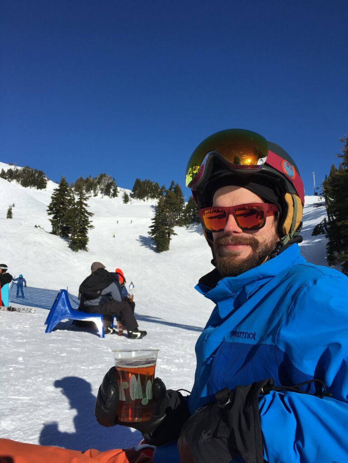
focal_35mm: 29
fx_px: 389
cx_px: 174
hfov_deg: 48.2
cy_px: 232
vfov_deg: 61.7
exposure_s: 1/3344
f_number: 2.2
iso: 25
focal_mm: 4.15
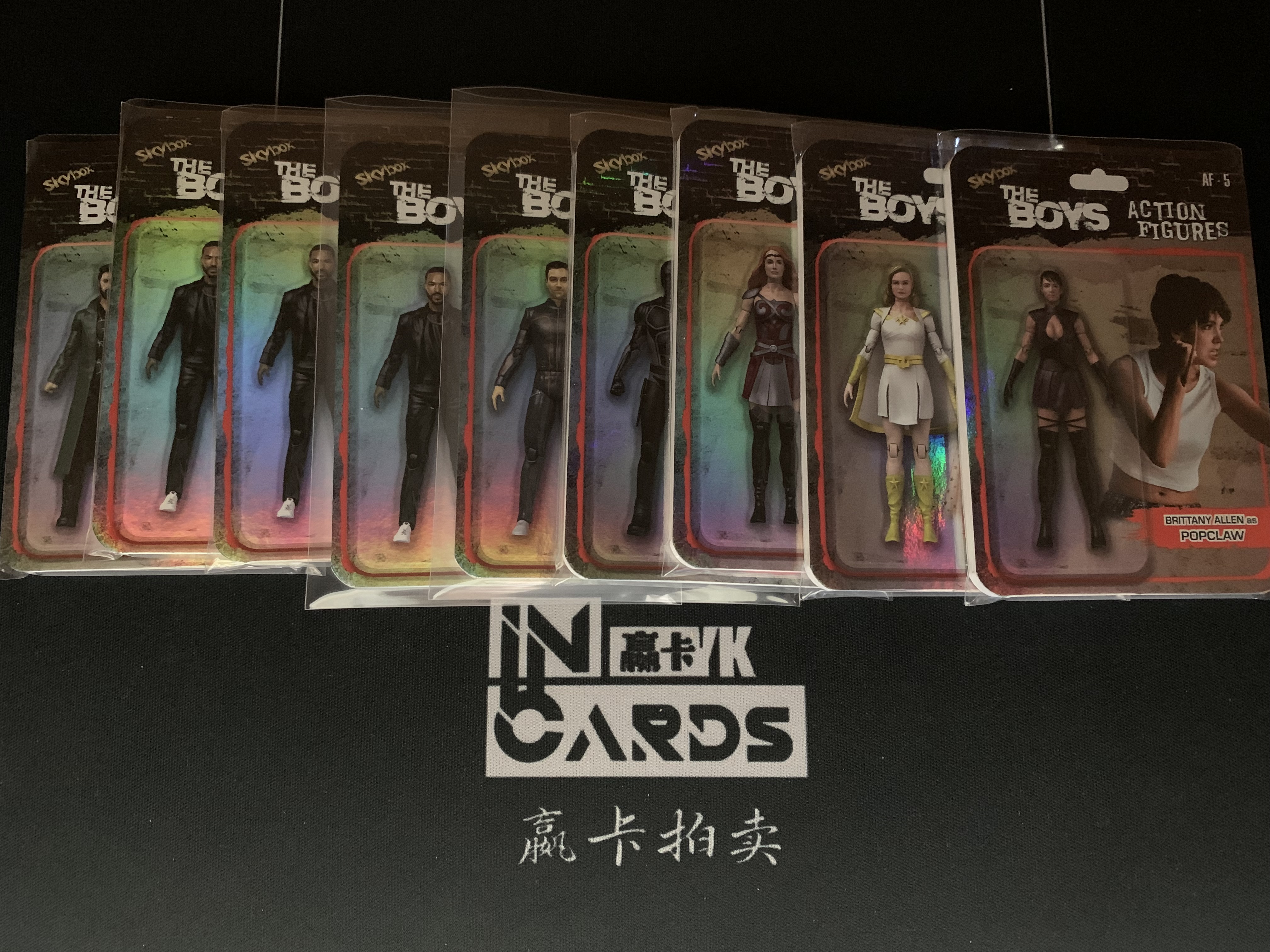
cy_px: 476
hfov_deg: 67.3
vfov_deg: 53.1
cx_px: 635
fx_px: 954
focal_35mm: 26
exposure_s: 1/15
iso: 800
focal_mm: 4.25
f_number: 1.8
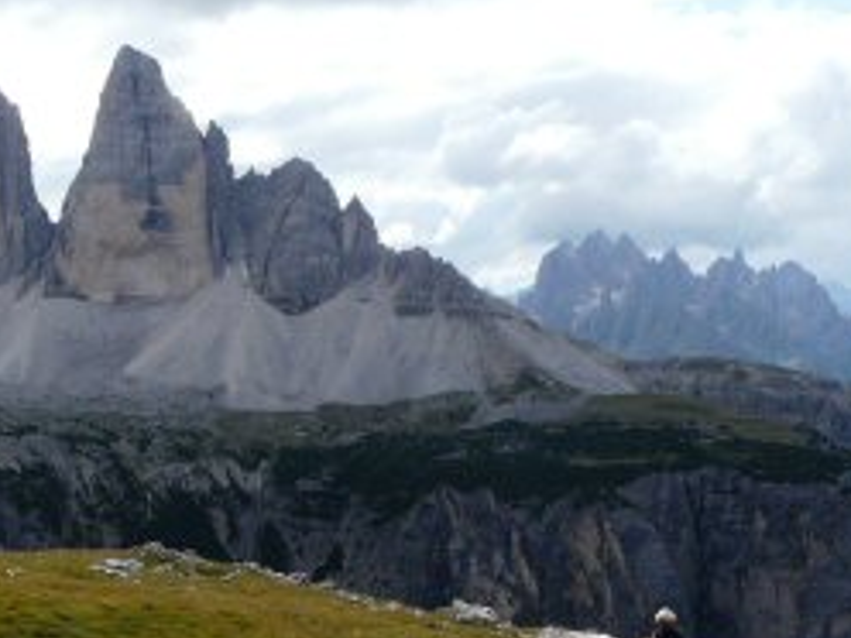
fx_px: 1278
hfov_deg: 35.4
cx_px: 151
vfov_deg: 27.6
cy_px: 492
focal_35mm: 52
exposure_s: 1/400
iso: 100
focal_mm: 4.6
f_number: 5.6
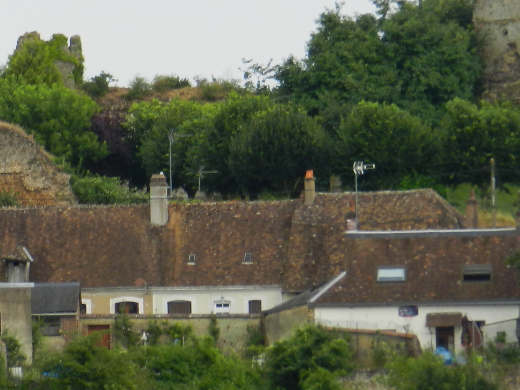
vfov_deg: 2.9
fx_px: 7675
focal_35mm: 511
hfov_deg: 3.9
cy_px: 94
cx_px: 162
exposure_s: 1/320
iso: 160
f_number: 5.6
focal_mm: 38.2
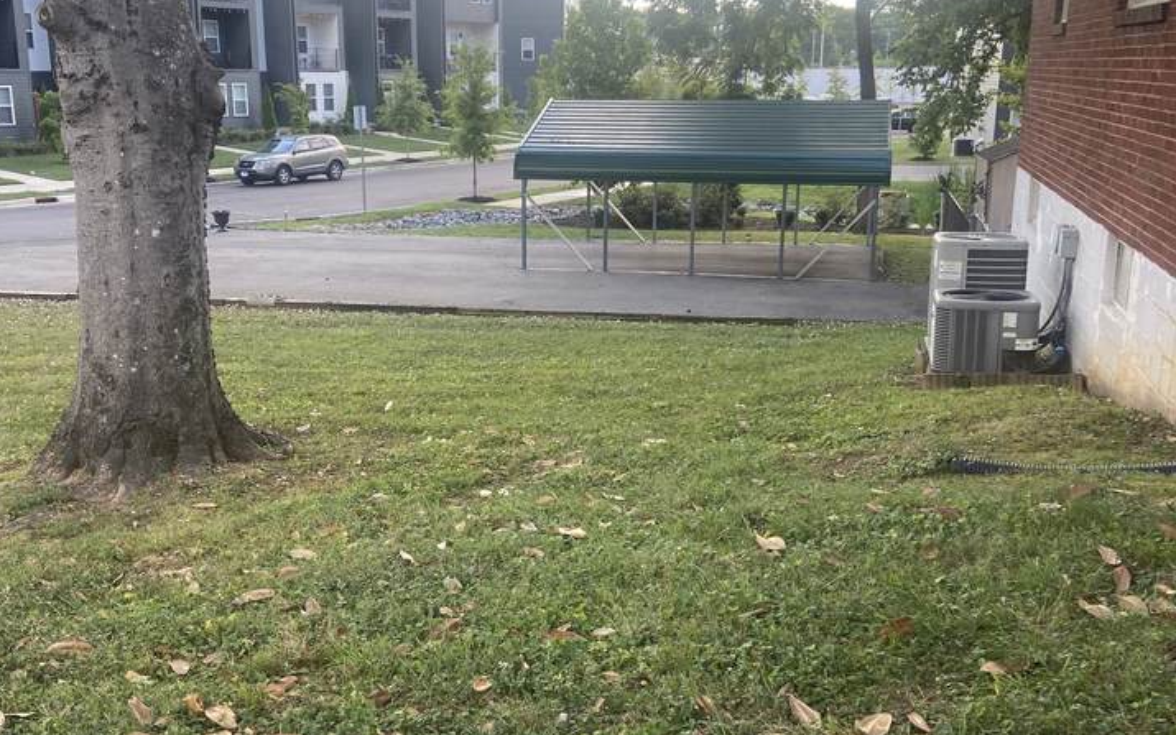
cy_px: 329
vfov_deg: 34.4
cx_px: 586
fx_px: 1186
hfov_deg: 52.7
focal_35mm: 37
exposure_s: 1/237
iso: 32
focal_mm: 4.25
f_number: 1.8
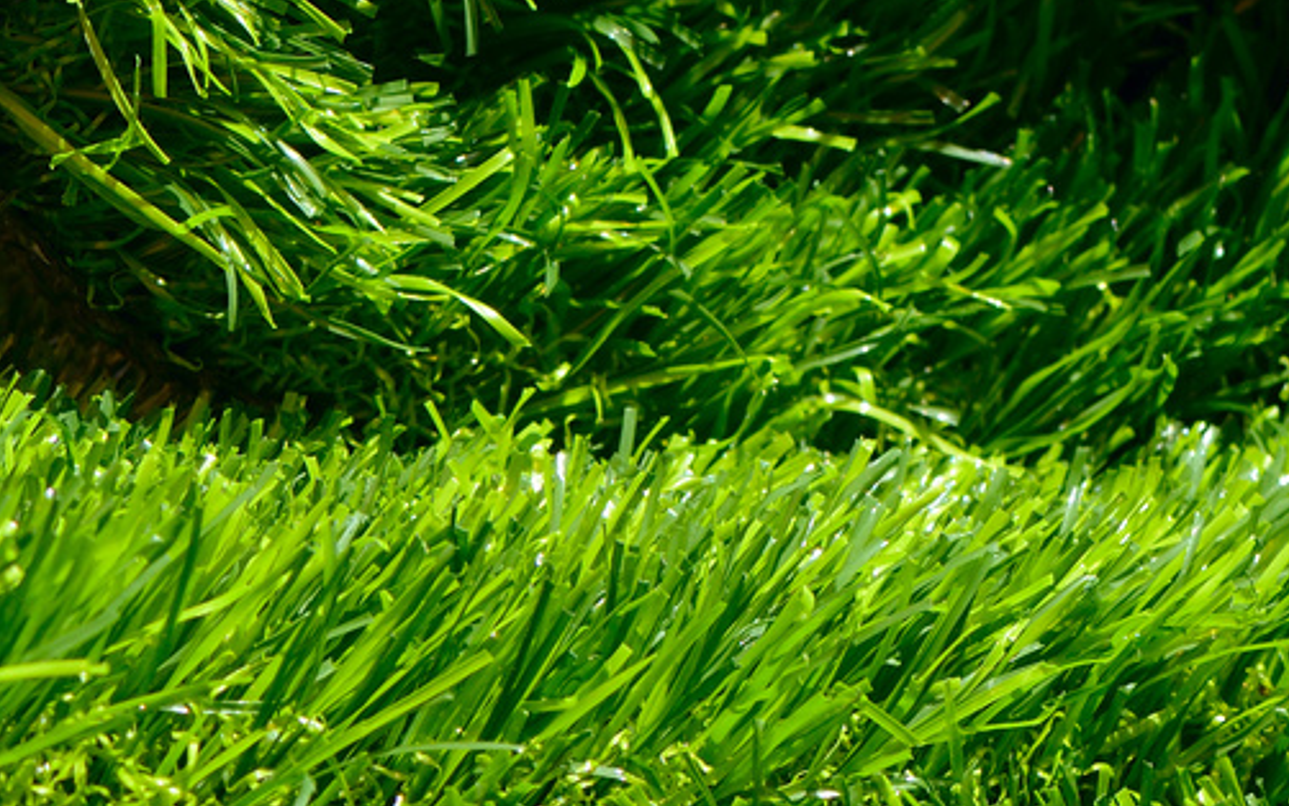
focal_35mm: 426
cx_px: 342
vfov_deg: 3.1
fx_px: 14968
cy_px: 218
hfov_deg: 4.9
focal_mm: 105
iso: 125
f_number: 8
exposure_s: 1/160
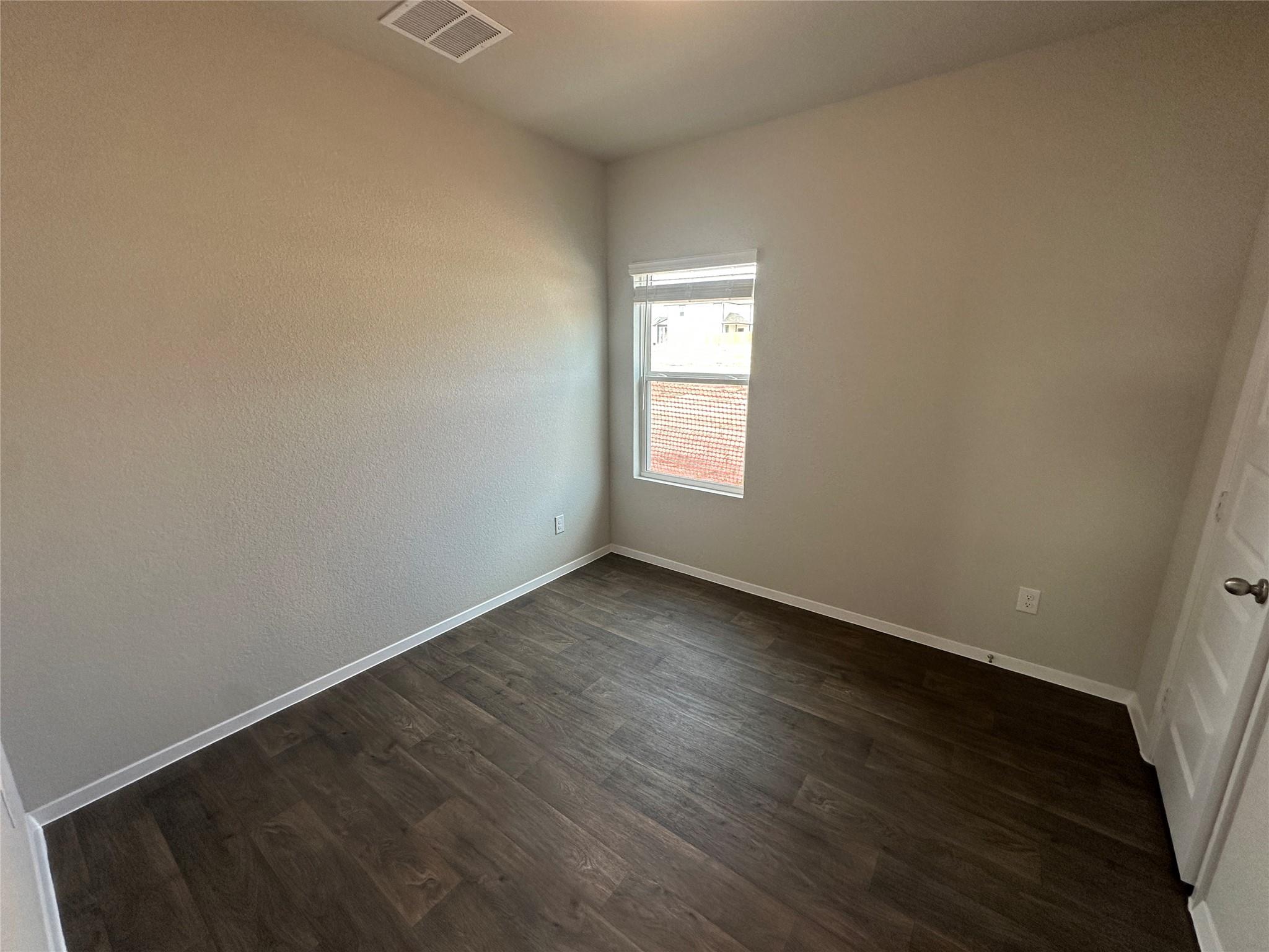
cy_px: 476
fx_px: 513
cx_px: 634
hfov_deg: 102.1
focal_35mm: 14
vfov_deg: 85.7
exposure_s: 1/120
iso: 160
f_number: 2.2
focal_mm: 2.22
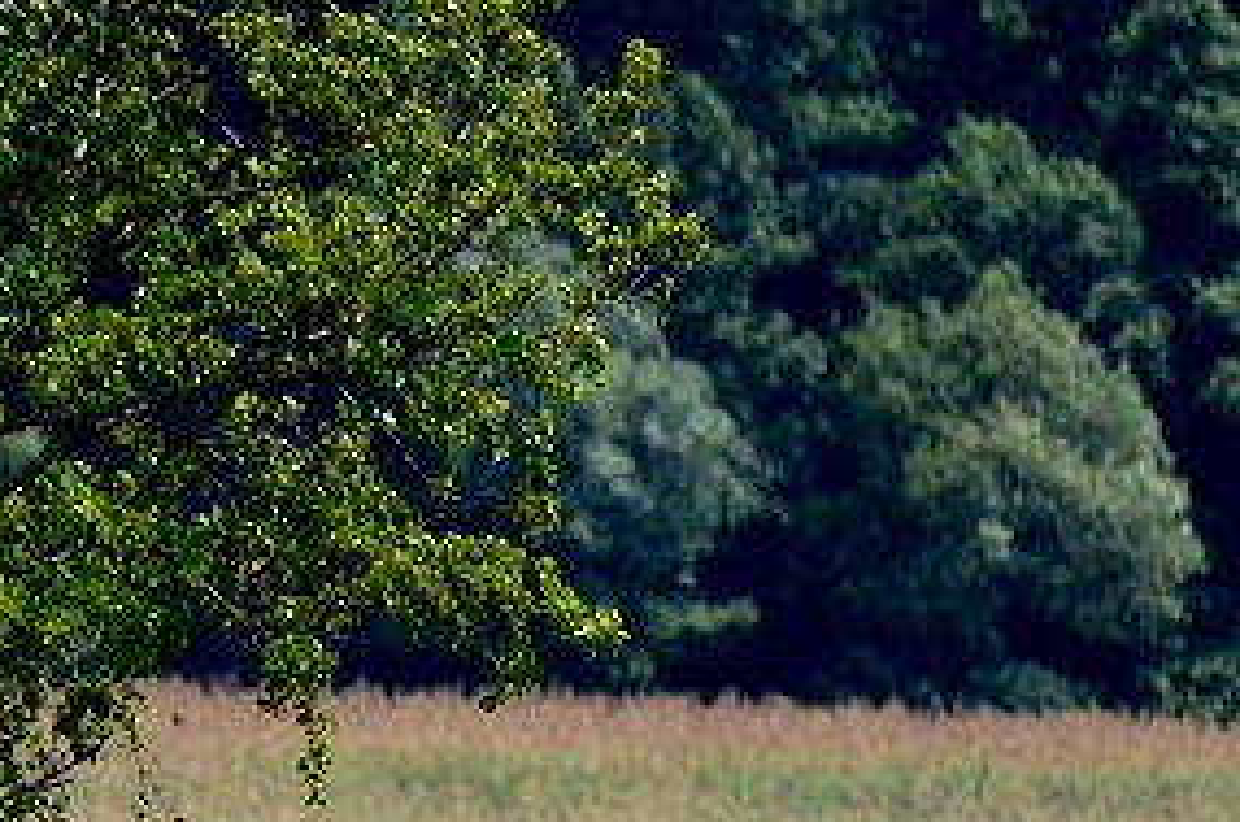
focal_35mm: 1577
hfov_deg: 1.3
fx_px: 54227
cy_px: 911
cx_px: -207
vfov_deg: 0.9
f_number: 5.6
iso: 2000
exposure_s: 1/8000
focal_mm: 300
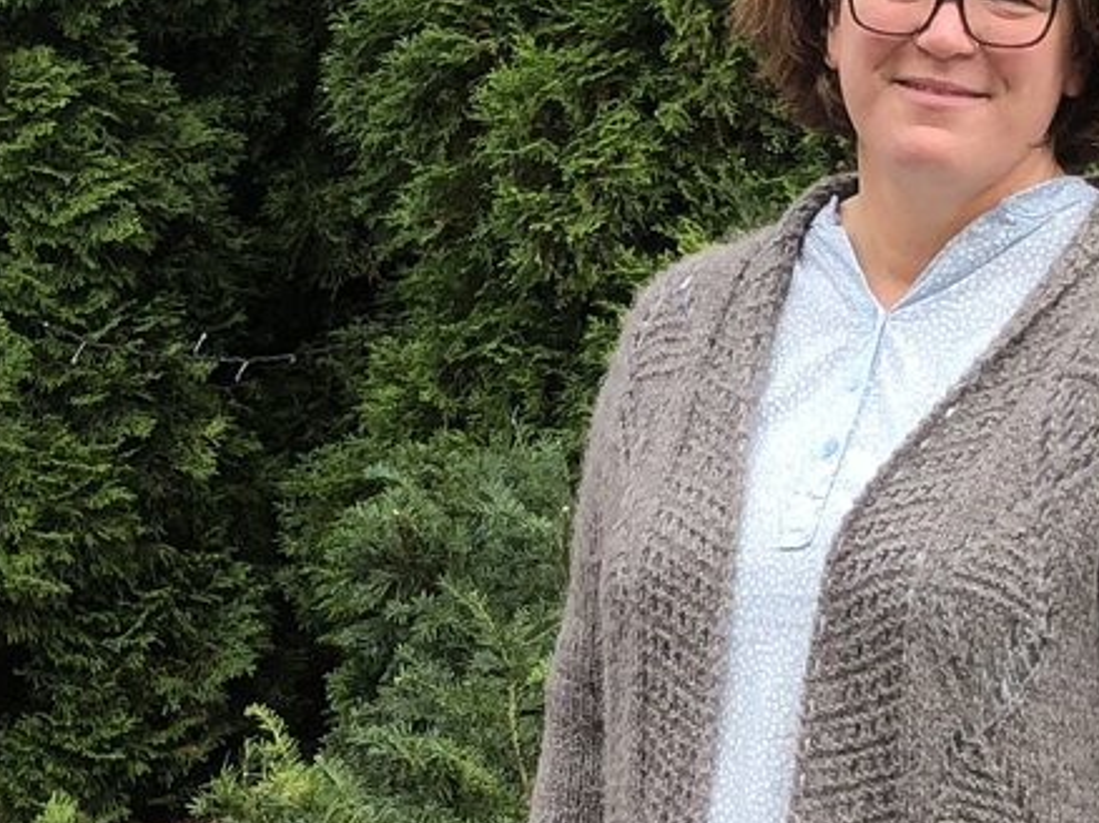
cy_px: 790
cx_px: 509
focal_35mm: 128
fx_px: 4062
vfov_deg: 11.5
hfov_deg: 15.4
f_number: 1.8
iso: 20
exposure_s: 1/247
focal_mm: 4
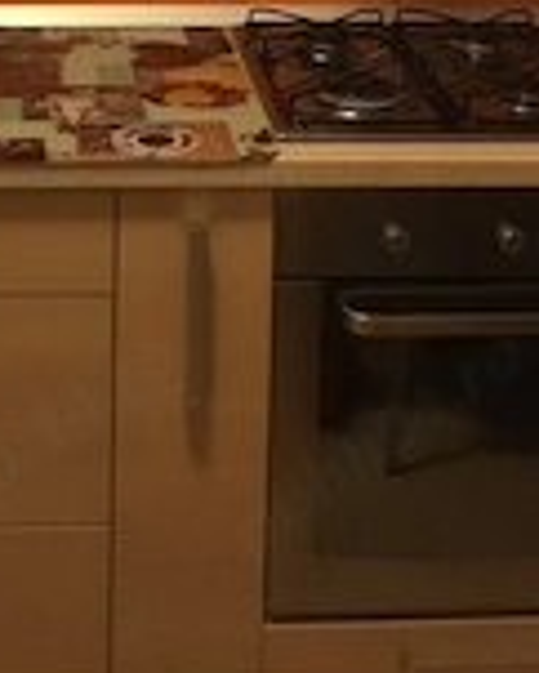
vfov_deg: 21.6
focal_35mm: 80
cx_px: 120
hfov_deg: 19.0
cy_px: -196
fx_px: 1594
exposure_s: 1/20
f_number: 2.4
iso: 200
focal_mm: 3.3
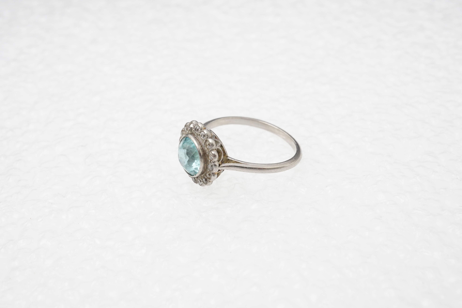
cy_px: 154
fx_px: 577
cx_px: 231
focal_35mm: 45
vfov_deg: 29.9
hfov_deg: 43.6
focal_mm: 30
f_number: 22
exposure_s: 1/100
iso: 640
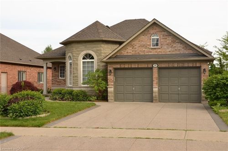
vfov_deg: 27.9
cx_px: 114
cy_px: 76
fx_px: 303
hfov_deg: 41.2
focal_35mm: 48
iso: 100
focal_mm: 32
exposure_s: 1/160
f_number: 6.3
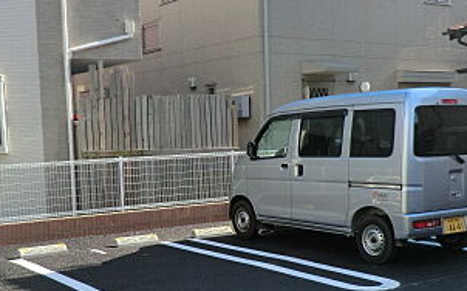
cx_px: 206
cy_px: 249
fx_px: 687
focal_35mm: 54
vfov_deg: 23.4
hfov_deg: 37.5
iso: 80
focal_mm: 4.3
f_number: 3.2
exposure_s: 1/640
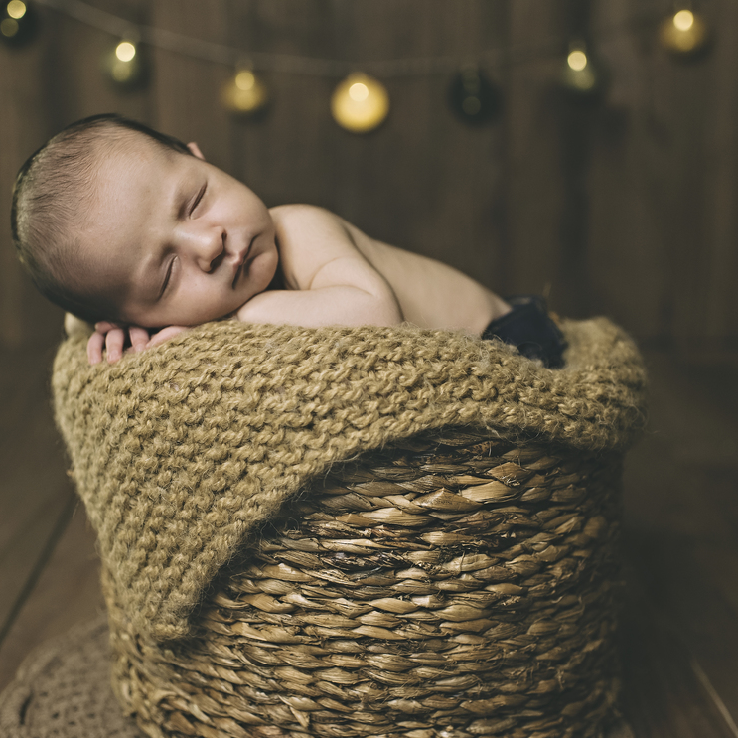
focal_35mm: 48
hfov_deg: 35.3
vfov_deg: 35.4
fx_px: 1158
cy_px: 373
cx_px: 352
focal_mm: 35
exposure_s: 1/125
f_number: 2.5
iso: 500
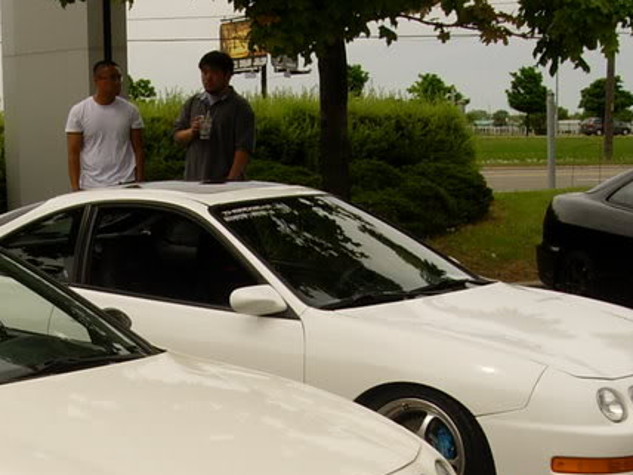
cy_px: 496
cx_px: 163
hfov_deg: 21.4
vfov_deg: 15.9
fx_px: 1664
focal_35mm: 91
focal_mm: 7.8
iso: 64
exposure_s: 1/1054
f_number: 4.8
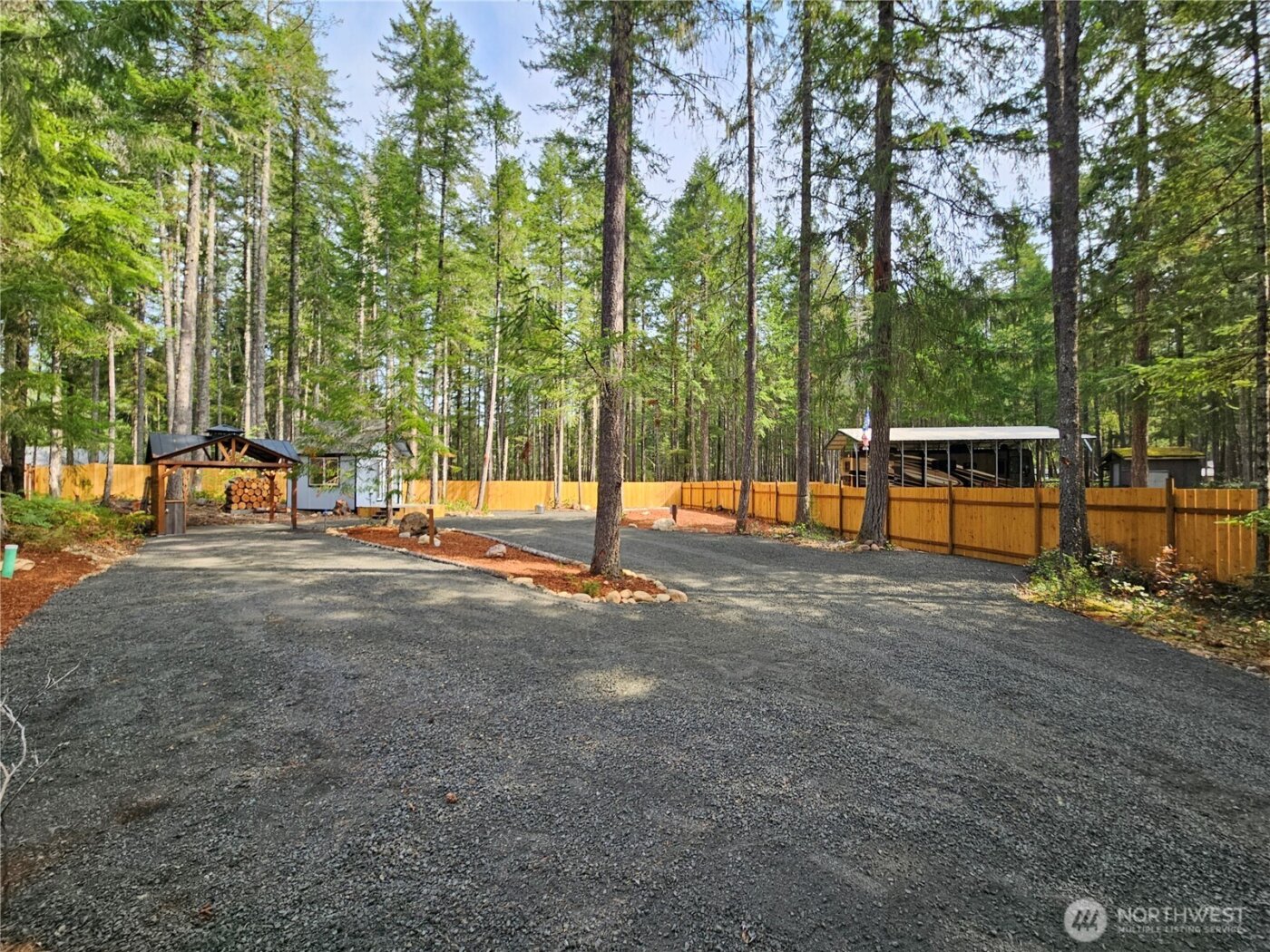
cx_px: 635
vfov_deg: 89.9
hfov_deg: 106.2
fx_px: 477
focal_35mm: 13
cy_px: 476
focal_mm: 2.2
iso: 50
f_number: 2.2
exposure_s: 1/451
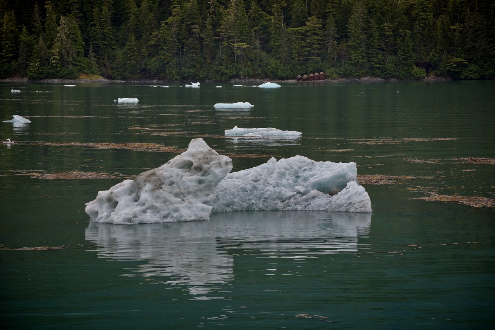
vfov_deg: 10.2
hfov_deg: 15.2
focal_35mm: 135
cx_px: 248
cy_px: 165
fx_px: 1857
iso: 100
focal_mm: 135
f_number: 7.1
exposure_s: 1/320
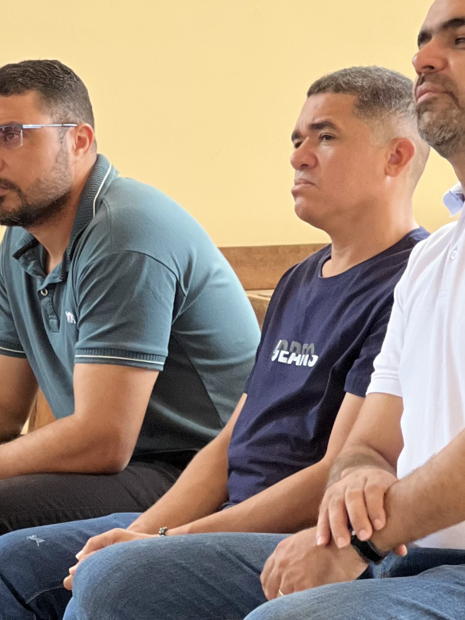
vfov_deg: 10.1
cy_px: 444
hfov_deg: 7.6
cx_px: 125
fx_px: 3493
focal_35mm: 195
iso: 250
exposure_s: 1/121
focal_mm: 9
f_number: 2.8
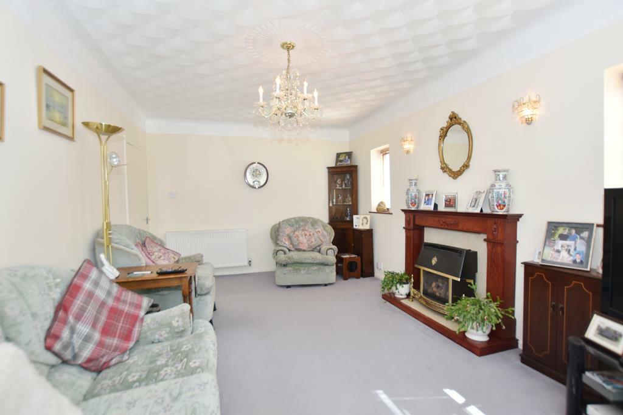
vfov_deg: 72.1
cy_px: 208
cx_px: 312
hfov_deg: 95.0
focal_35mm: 16
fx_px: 286
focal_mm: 11
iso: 400
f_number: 3.5
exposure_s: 1/250
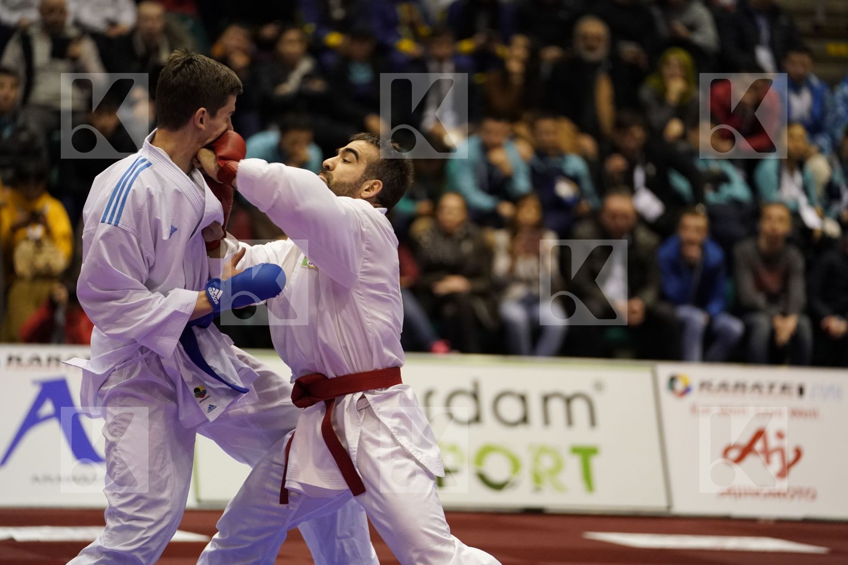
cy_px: 282
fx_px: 4075
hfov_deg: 11.9
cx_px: 424
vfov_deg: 7.9
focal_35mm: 173
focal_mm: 173
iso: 4000
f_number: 2.8
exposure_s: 1/1000
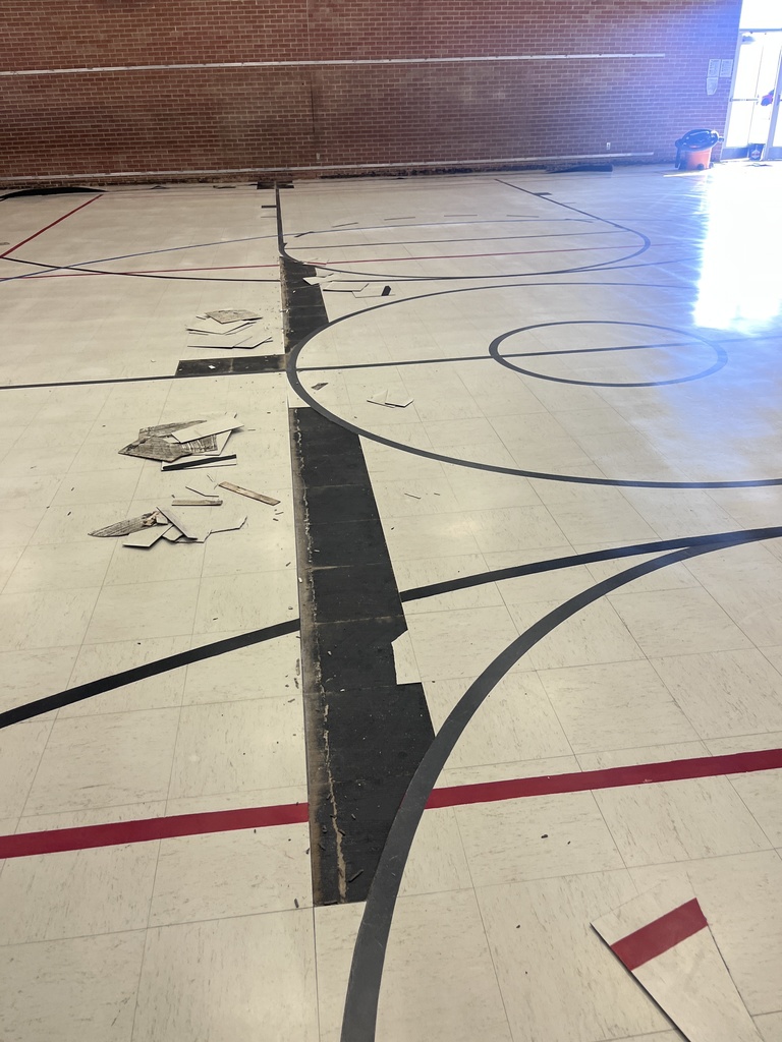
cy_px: 521
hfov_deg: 53.1
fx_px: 783
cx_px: 391
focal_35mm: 26
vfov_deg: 67.3
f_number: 1.6
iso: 100
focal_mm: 5.1
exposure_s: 1/120
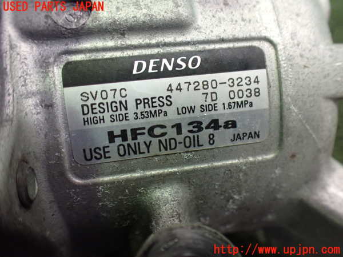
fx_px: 297
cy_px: 128
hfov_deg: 60.0
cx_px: 172
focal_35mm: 30
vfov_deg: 46.8
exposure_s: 1/50
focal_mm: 5.4
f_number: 2.3
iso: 800
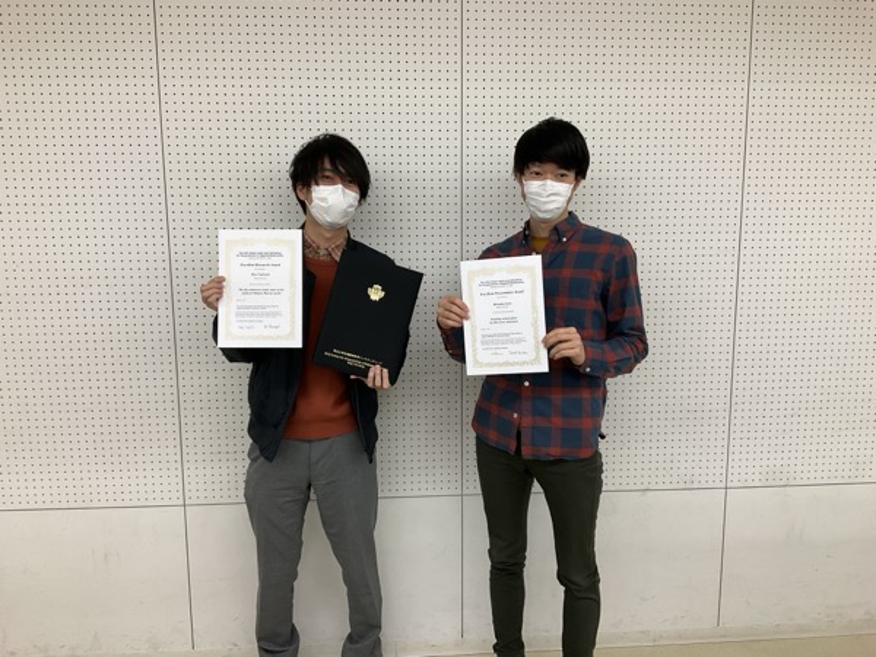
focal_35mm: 29
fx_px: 734
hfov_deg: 61.7
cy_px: 328
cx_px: 438
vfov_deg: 48.2
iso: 50
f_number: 1.8
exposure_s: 1/120
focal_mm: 3
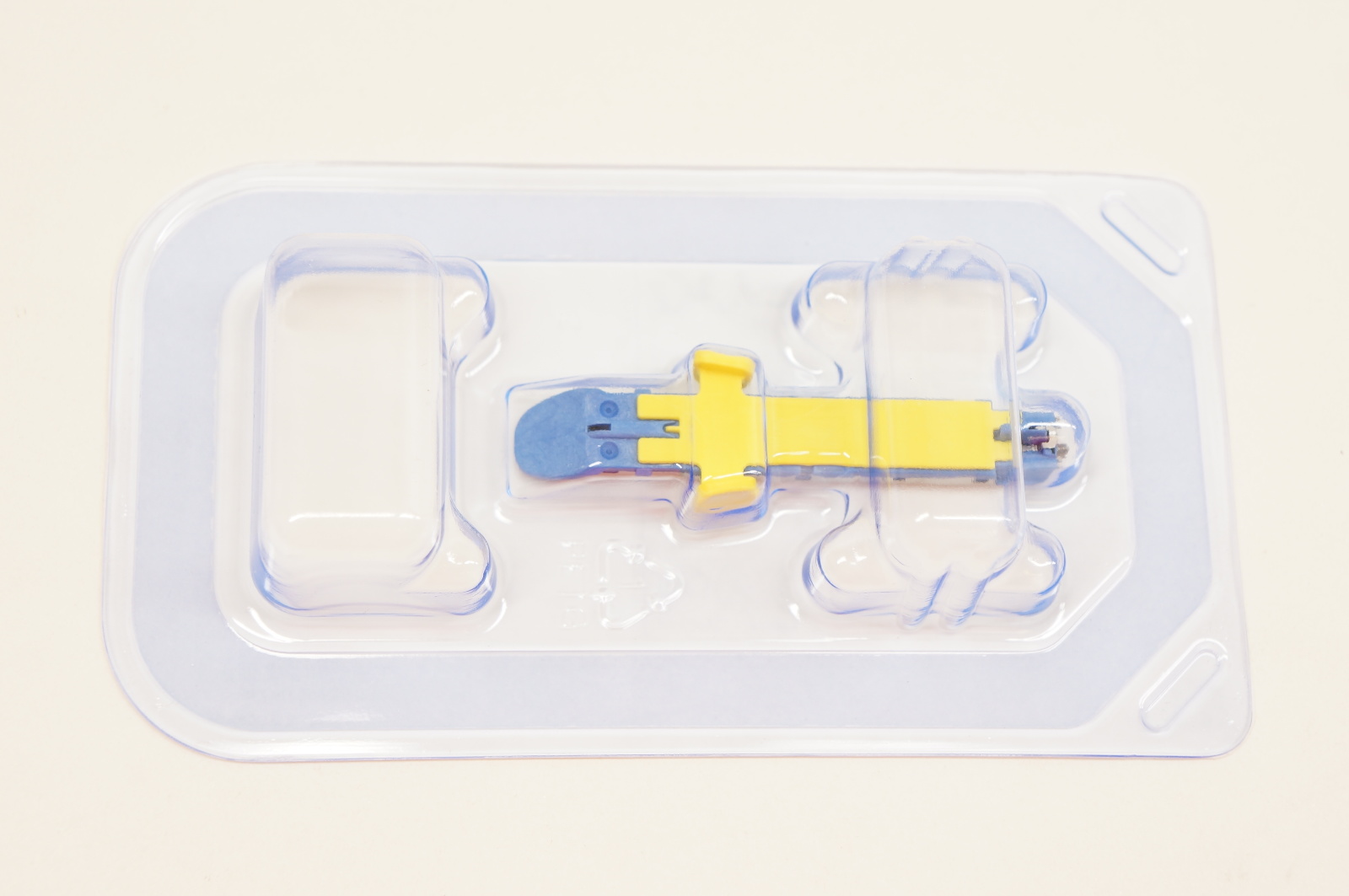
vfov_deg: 18.1
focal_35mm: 75
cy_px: 448
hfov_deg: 27.0
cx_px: 674
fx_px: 2807
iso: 400
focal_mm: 50
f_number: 6.3
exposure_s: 1/60
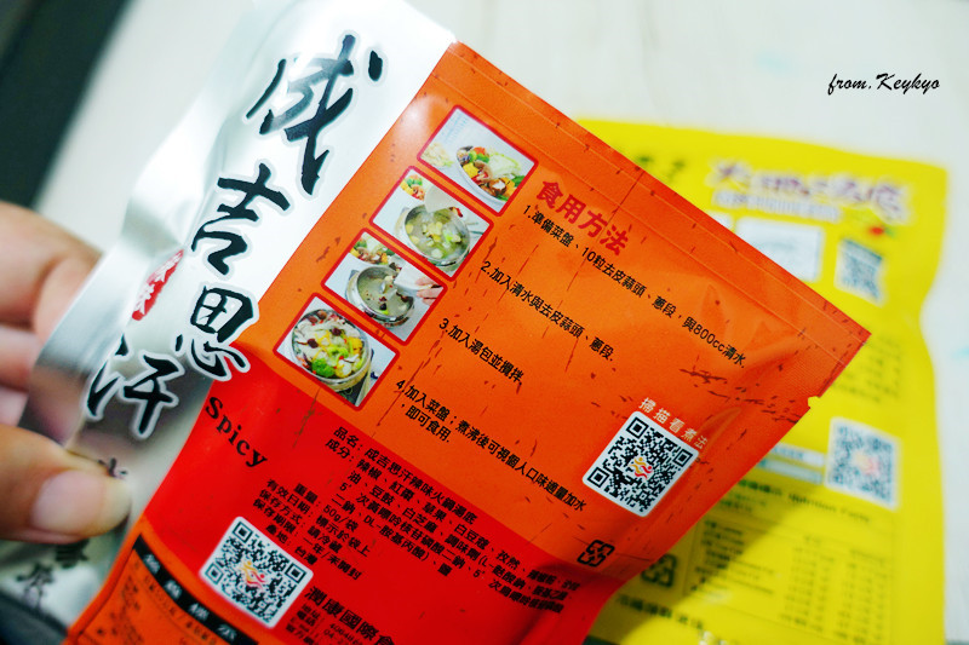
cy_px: 322
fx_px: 646
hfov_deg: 73.8
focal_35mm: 24
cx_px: 484
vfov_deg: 53.1
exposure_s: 1/30
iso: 160
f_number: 1.8
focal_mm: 8.8
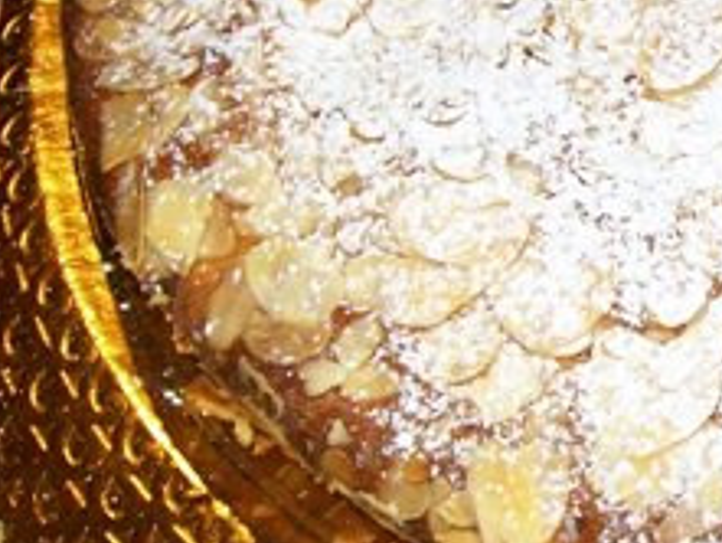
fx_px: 2233
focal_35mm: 107
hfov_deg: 17.5
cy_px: 65
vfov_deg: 13.7
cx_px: 856
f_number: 2.7
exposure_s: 1/60
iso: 160
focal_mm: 6.1
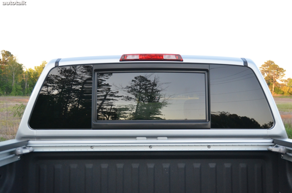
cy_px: 96
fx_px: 376
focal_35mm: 46
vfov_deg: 28.8
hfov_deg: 42.4
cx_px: 146
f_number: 4
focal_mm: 31
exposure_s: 1/500
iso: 1600
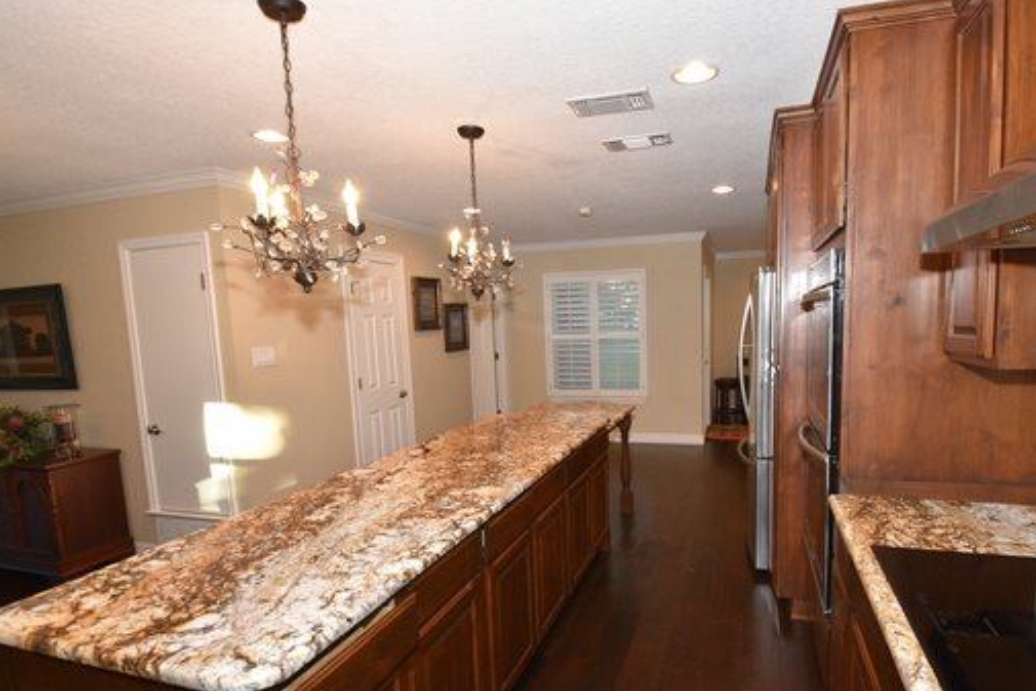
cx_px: 579
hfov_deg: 86.5
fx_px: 547
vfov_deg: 64.5
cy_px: 374
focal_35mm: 19
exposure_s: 1/125
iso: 900
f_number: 4
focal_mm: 10
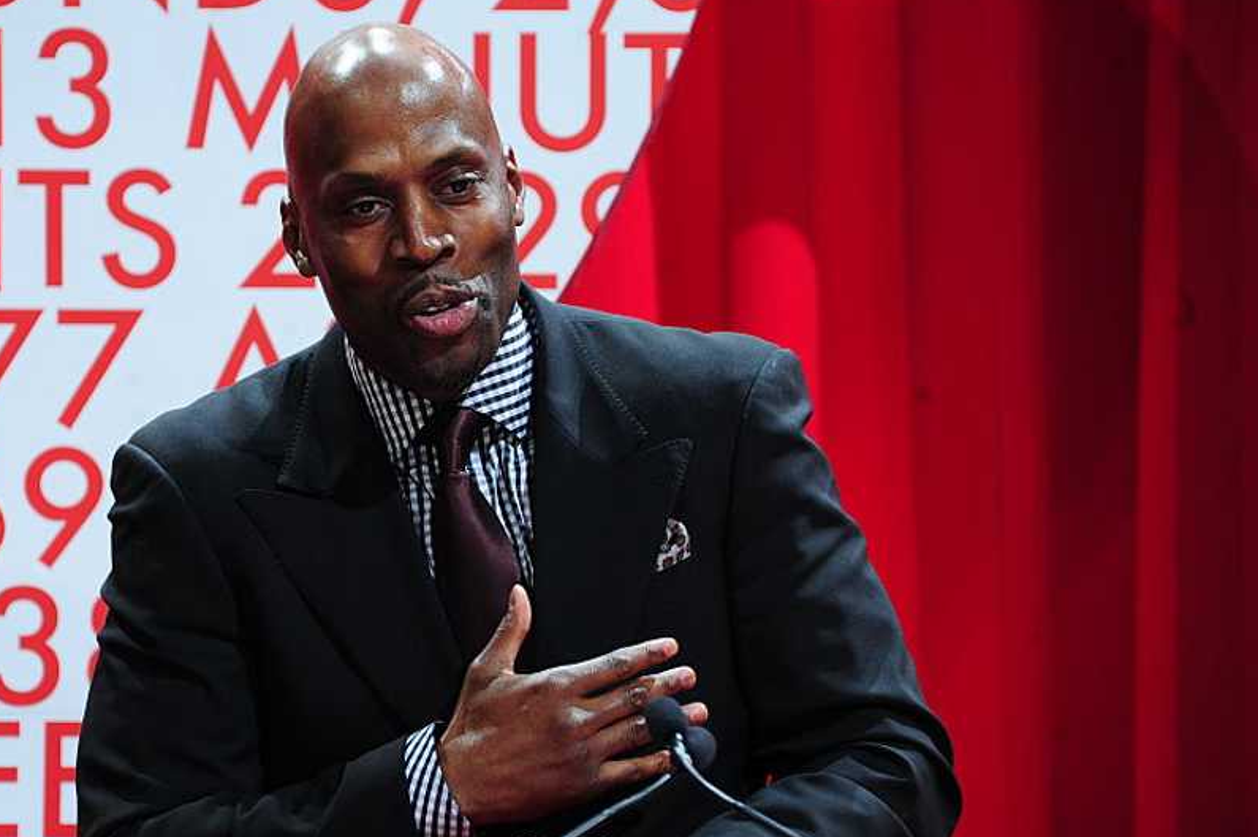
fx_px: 11315
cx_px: 435
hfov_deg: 6.4
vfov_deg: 4.2
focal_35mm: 324
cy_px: 494
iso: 500
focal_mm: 230
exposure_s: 1/200
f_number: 6.3
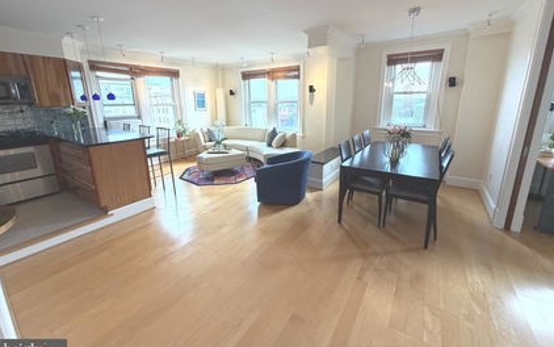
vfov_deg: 74.5
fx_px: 227
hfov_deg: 101.4
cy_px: 151
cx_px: 279
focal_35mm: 15
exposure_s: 1/120
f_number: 2.2
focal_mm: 2.22
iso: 125
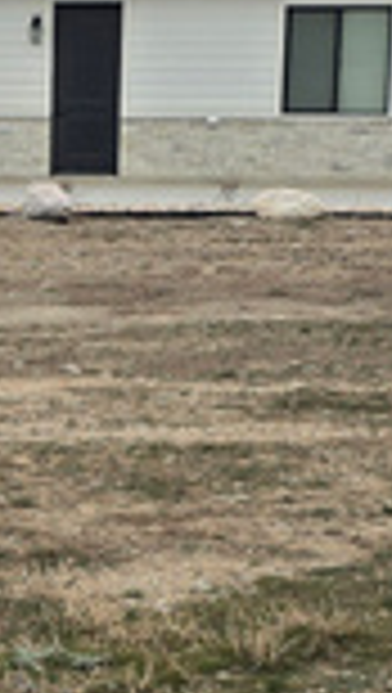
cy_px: 580
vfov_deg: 17.0
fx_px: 2302
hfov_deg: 9.6
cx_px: -50
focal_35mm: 125
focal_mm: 6.3
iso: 80
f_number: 1.7
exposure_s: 1/2859
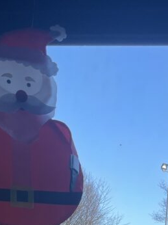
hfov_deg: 18.7
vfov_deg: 21.8
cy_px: 322
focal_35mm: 77
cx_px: 163
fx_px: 499
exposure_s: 1/116
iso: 32
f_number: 1.6
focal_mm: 4.2
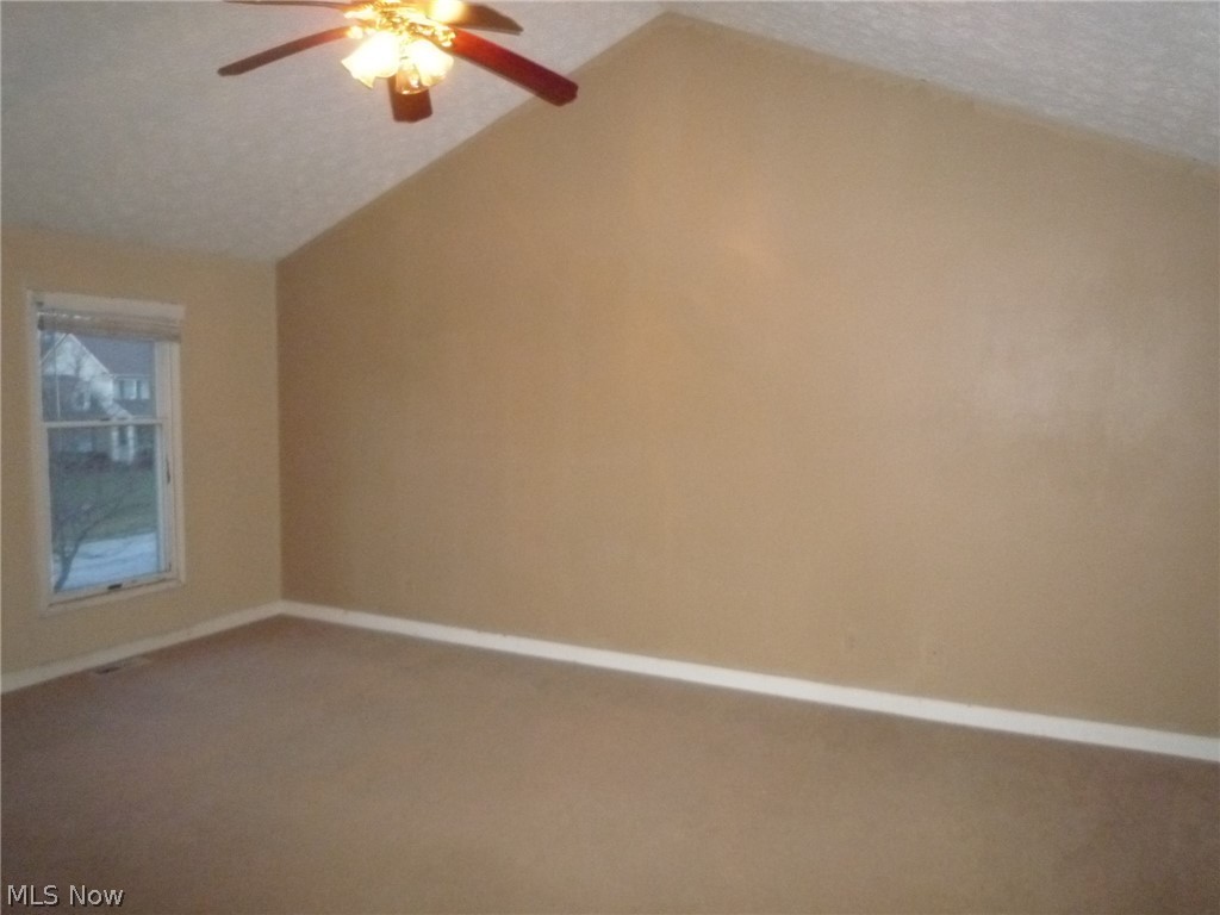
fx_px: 881
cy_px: 458
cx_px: 610
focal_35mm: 25
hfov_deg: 69.4
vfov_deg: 54.9
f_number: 2.8
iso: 640
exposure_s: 1/30
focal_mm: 4.4
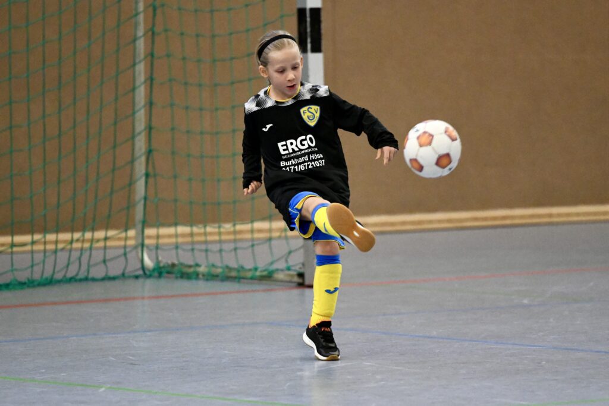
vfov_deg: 6.9
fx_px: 3384
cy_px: 203
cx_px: 304
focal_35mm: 200
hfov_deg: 10.3
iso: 8000
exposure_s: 1/1250
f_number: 2.8
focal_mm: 200
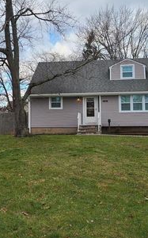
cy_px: 106
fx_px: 297
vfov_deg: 43.5
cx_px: 65
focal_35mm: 46
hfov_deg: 27.9
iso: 40
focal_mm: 5.4
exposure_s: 1/773
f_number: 1.8
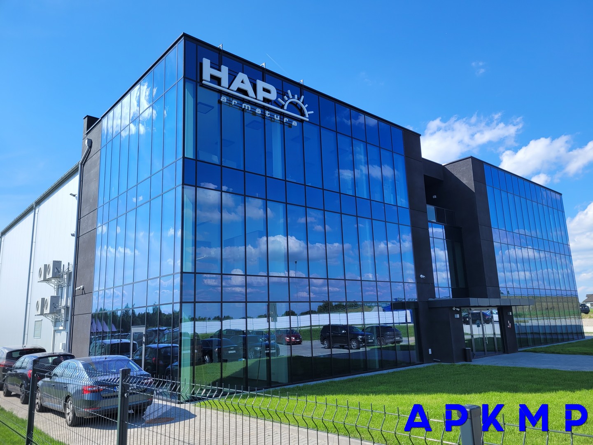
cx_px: 296
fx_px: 445
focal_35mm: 26
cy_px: 222
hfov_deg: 67.3
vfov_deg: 53.1
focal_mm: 5.4
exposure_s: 1/1517
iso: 40
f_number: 1.8
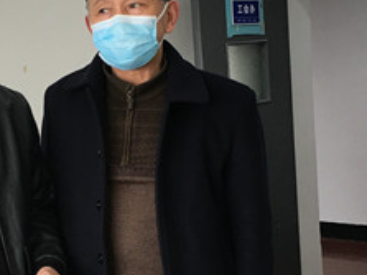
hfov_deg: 24.4
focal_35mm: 78
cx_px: 49
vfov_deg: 18.8
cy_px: 188
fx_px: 827
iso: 25
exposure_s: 1/33
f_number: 2.2
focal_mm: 4.15
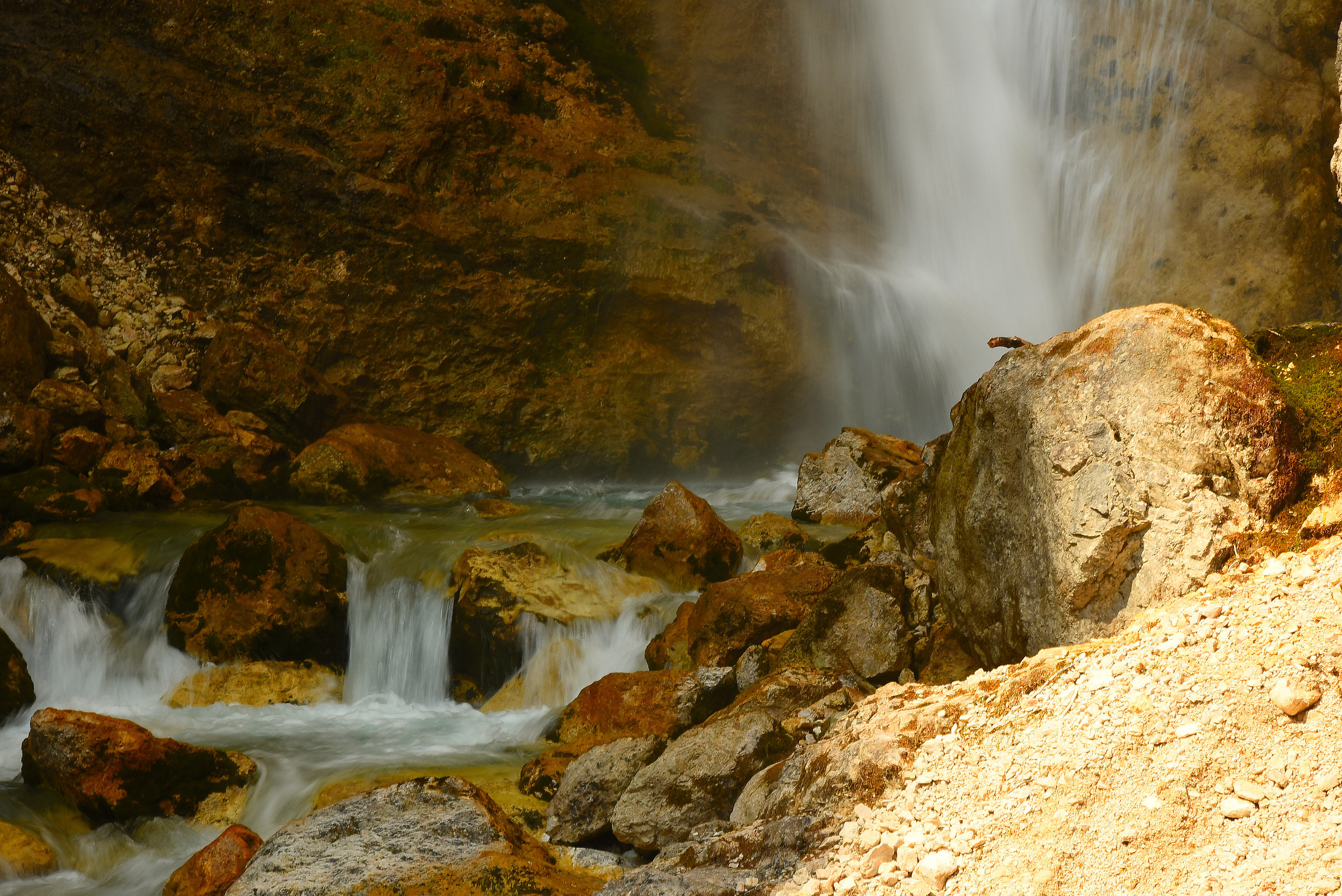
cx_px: 671
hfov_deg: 23.9
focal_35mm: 85
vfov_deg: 16.1
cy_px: 448
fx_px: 3170
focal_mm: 85
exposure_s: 1/20
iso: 320
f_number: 22
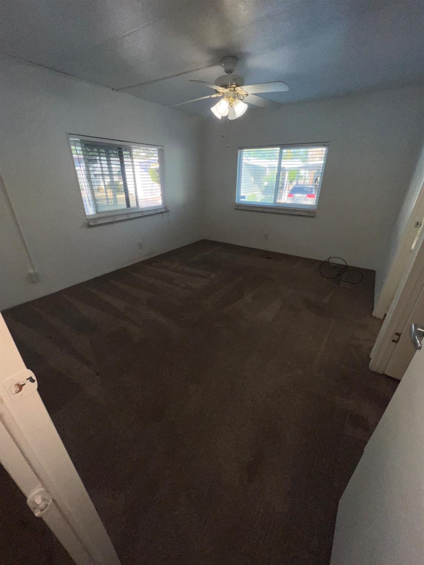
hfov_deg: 89.9
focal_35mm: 13
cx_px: 212
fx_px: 212
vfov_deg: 106.2
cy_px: 282
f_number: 1.8
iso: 25
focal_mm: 1.57
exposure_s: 1/192
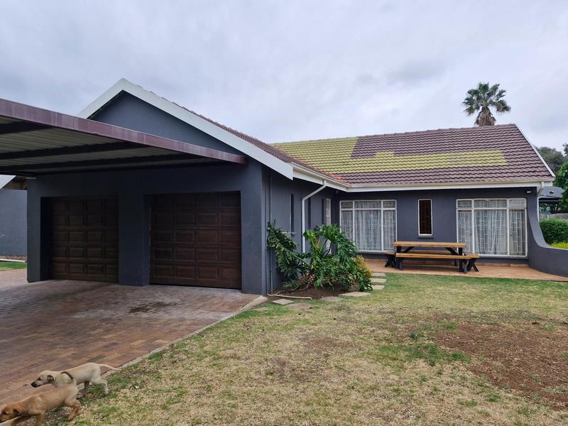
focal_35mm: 23
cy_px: 213
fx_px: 377
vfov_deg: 58.9
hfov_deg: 73.9
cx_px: 284
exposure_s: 1/363
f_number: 1.8
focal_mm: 5.54
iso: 50
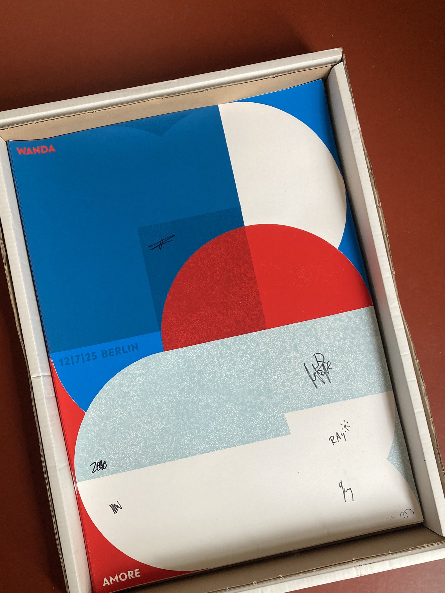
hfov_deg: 41.8
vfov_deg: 53.8
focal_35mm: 34
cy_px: 336
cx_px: 220
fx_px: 583
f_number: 1.8
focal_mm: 3.99
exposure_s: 1/60
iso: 100
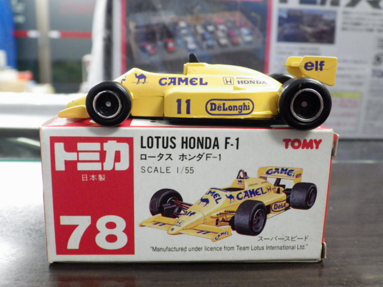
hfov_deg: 45.8
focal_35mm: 41
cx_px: 192
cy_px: 144
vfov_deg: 35.1
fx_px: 454
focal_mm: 7.4
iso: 800
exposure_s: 1/25
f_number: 3.6
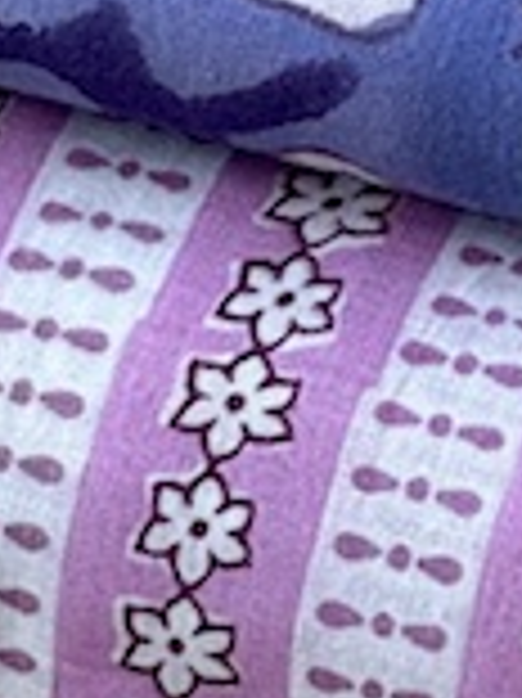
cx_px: 875
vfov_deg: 4.0
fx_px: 9966
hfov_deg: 3.0
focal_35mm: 495
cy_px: -266
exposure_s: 1/137
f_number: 2.8
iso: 25
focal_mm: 9
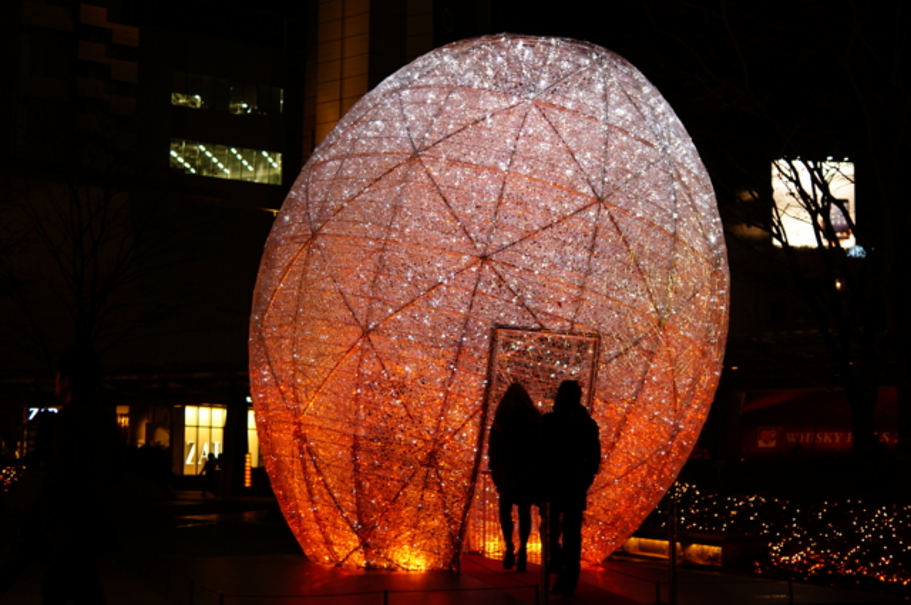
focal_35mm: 52
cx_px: 456
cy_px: 302
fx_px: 1314
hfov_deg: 38.2
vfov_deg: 25.9
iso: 250
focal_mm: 35
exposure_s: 1/60
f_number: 2
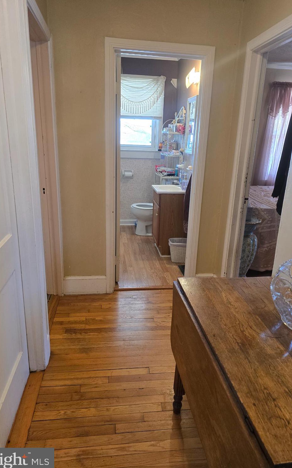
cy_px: 233
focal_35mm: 25
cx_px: 156
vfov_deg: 72.6
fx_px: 318
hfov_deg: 49.2
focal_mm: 6.3
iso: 320
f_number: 1.7
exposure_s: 1/120
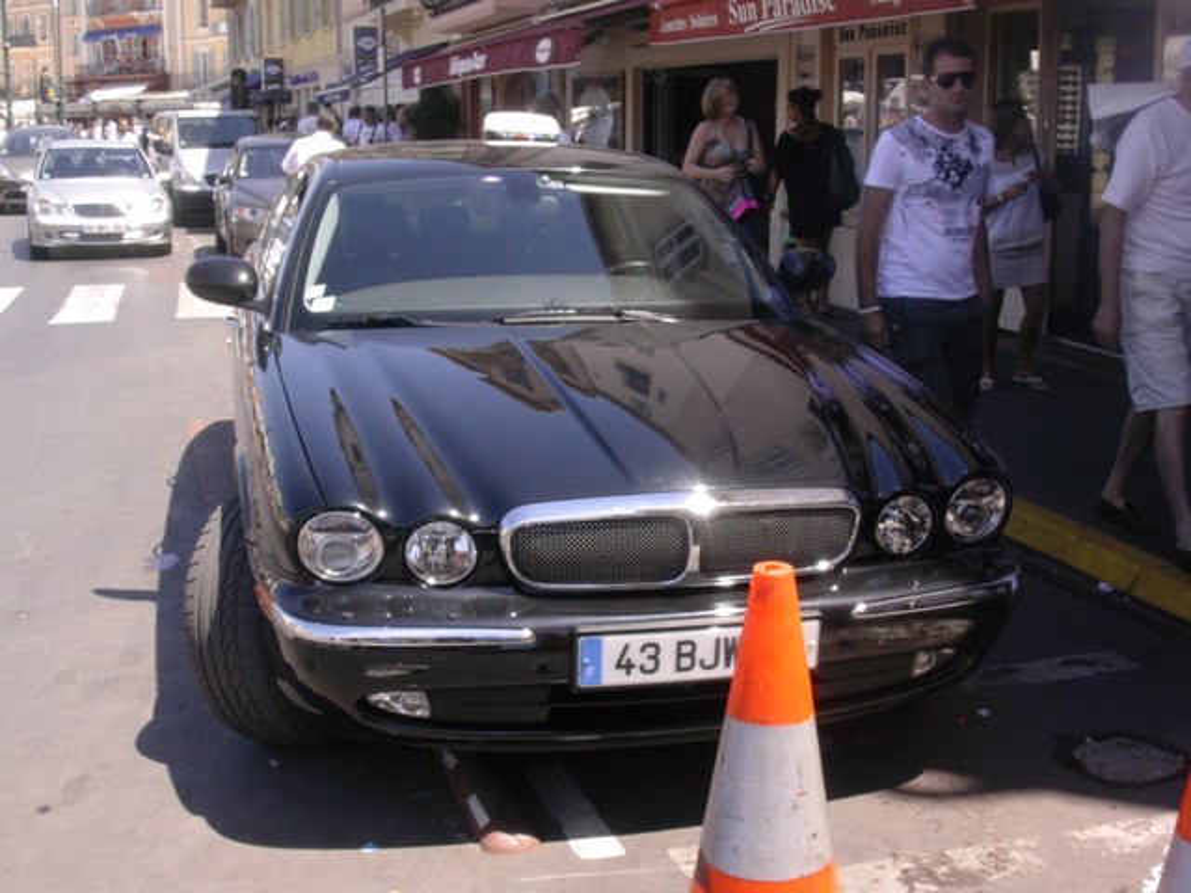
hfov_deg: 42.1
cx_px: 596
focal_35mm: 45
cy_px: 446
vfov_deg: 32.2
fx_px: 1548
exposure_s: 1/148
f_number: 5.8
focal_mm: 6.7
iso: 70
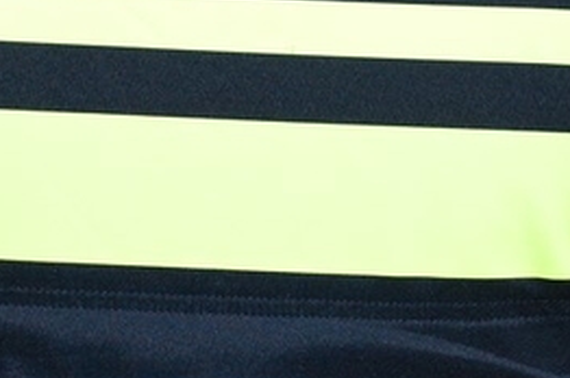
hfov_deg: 12.0
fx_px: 2720
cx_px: 257
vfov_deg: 7.9
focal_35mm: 172
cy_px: 27
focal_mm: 50
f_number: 5.6
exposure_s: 1/4000
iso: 800
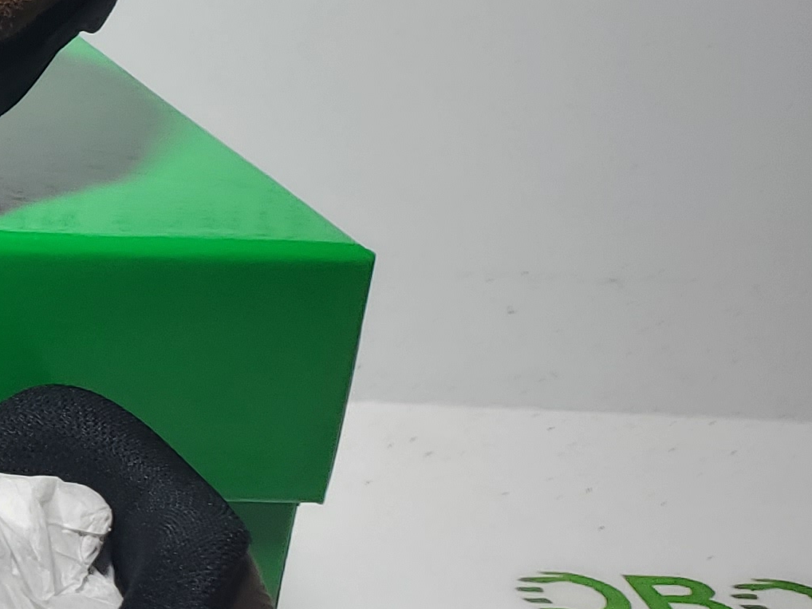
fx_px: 2416
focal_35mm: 103
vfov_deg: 14.4
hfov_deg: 15.8
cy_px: 303
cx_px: -723
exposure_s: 1/154
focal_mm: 4.3
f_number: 2.4
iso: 50
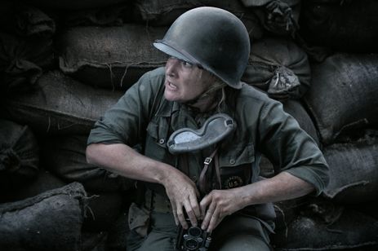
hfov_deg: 21.0
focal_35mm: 97
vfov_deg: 14.1
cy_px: 126
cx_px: 189
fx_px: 1018
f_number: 4
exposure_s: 1/200
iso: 800
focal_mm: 97
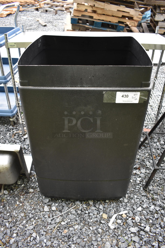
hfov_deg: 48.0
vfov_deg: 67.3
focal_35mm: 27
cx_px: 82
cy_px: 124
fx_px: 185
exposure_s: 1/250
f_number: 4
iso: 400
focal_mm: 18
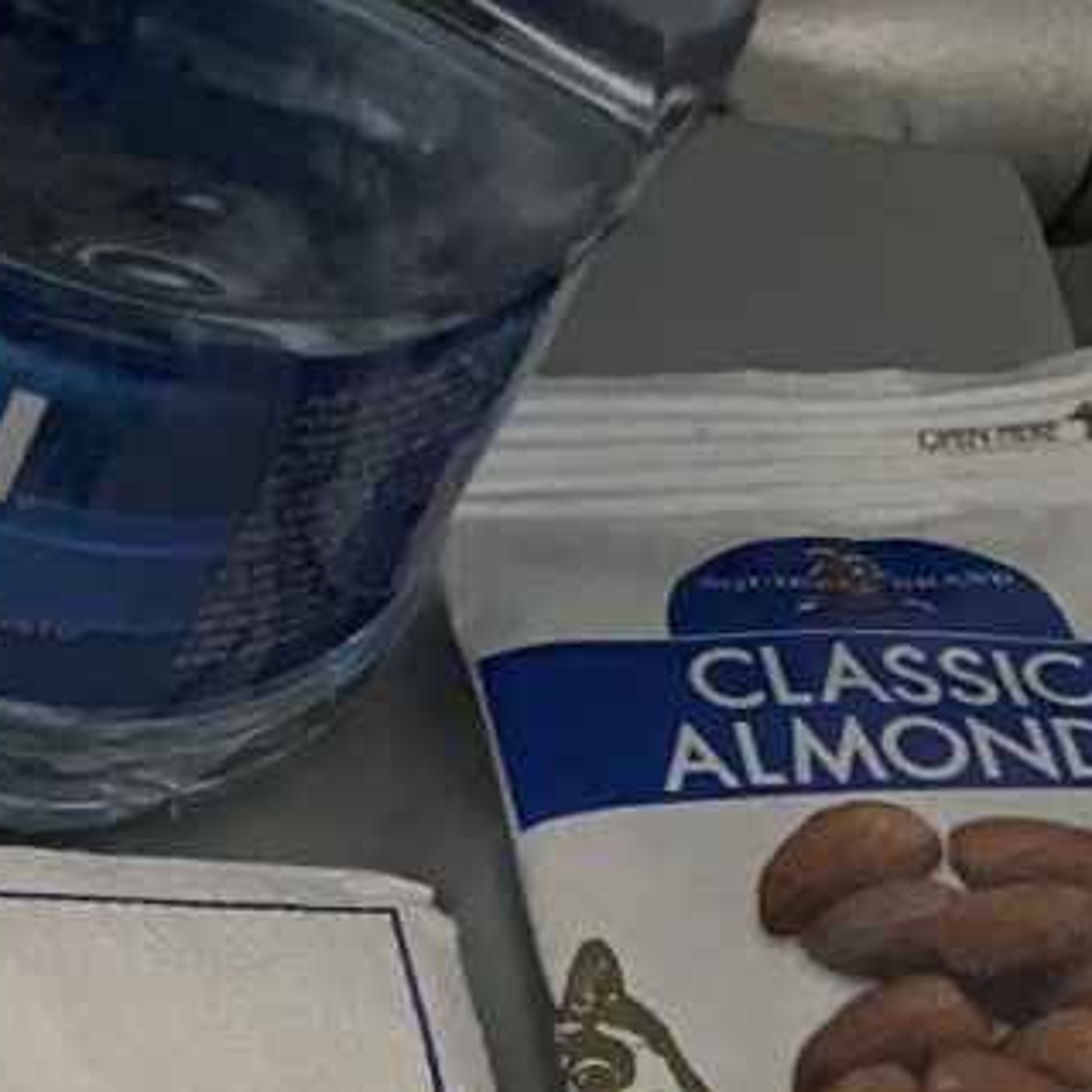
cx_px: -1041
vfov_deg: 15.9
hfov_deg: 13.8
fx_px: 3855
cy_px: 984
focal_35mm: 108
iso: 1000
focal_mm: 4.25
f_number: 1.8
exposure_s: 1/30
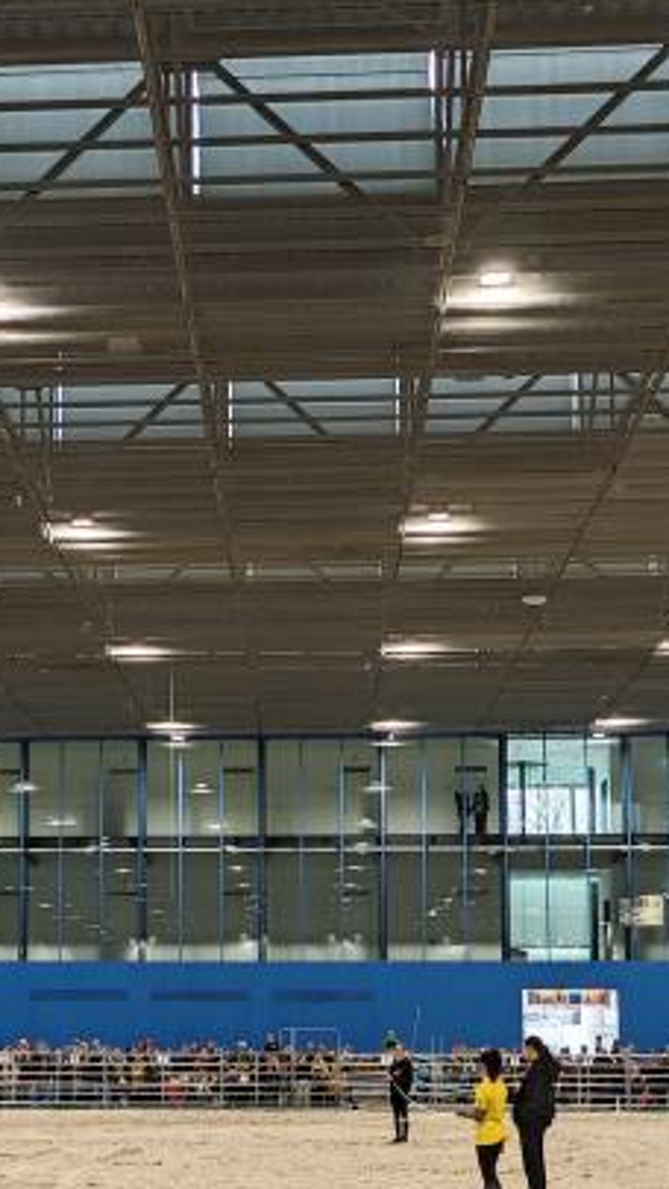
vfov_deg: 31.7
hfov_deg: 18.2
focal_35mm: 66
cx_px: 170
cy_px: 782
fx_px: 2080
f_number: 1.6
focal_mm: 6.55
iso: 400
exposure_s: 1/53.1
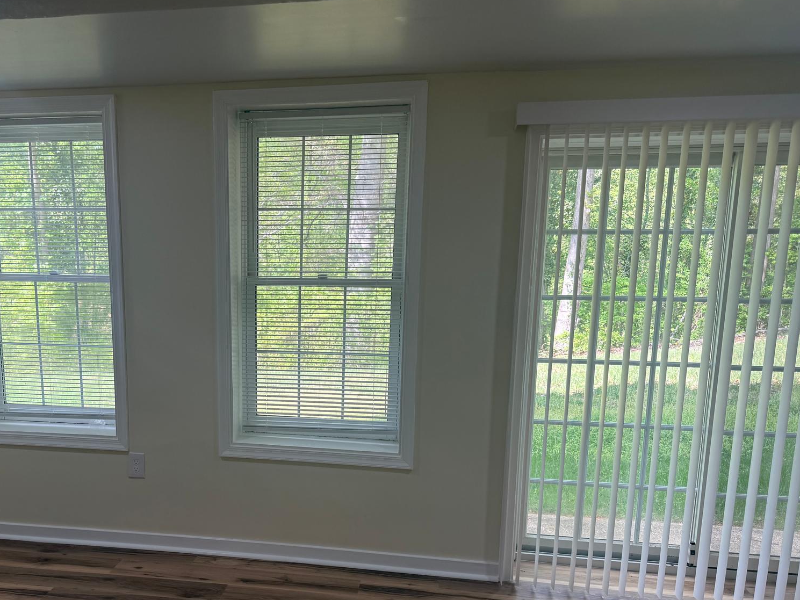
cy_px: 388
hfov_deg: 54.3
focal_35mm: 33
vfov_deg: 42.5
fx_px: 763
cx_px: 272
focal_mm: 6.76
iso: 64
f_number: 1.78
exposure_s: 1/164
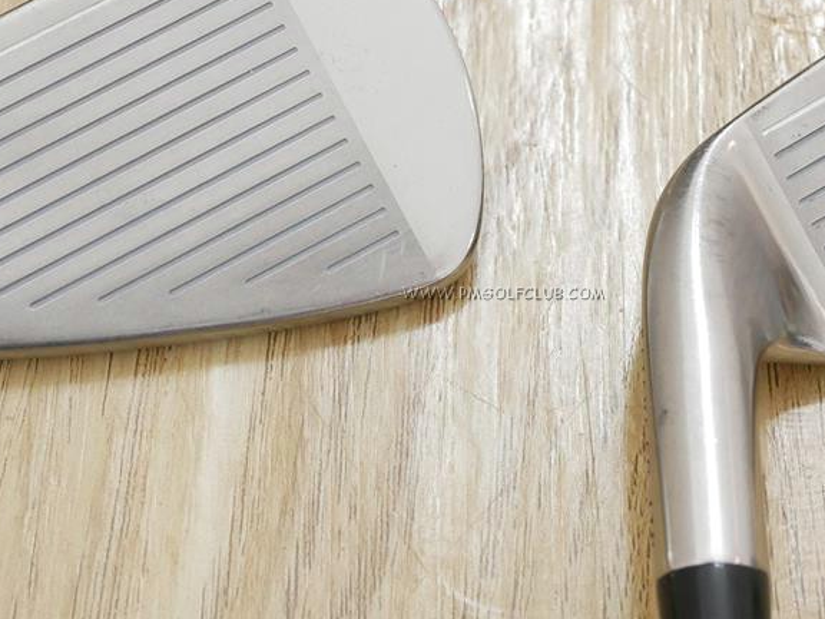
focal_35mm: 111
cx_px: 503
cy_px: 163
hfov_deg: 17.7
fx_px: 2645
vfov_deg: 13.3
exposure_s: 1/60
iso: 1600
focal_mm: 25
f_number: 4.5
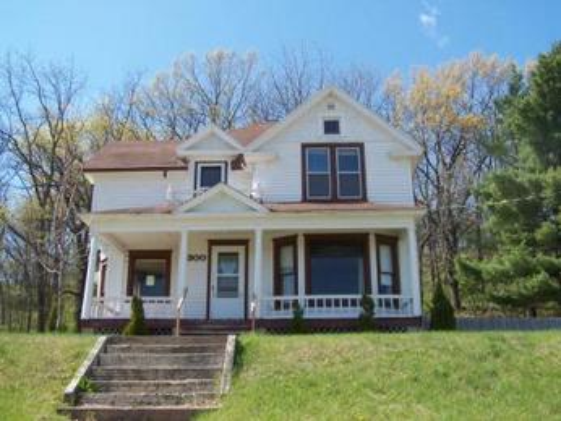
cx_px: 280
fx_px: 616
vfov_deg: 37.8
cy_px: 210
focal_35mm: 38
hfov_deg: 48.9
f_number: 4
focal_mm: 6.3
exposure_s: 1/350
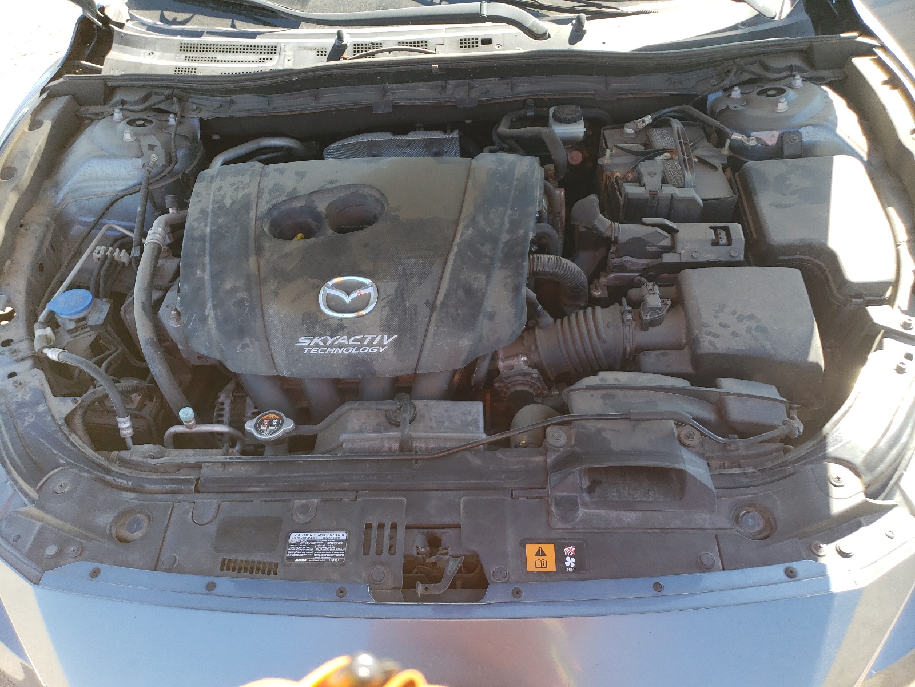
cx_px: 458
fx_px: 687
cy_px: 344
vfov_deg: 53.1
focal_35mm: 26
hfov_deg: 67.3
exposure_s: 1/333
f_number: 1.5
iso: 50
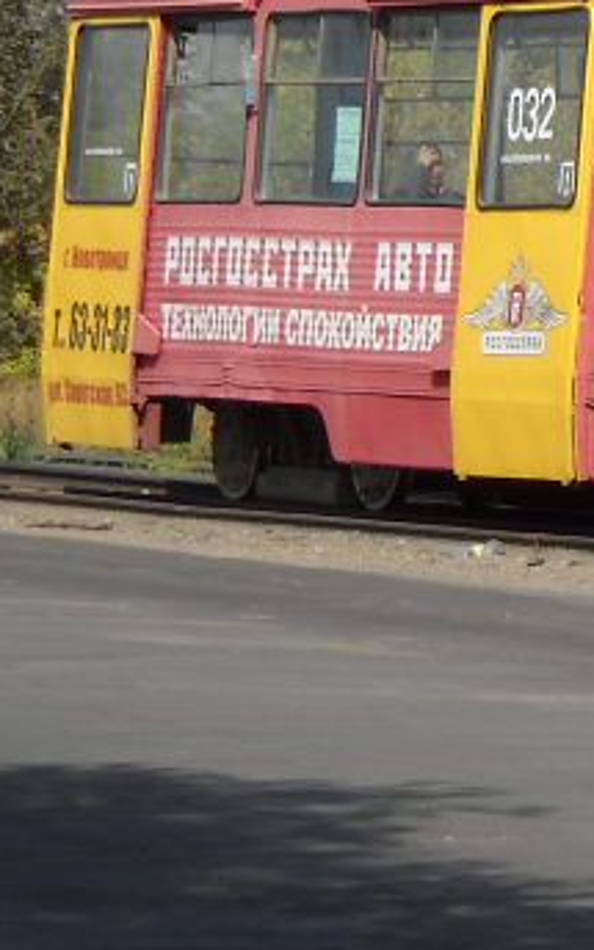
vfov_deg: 6.3
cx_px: 1301
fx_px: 8573
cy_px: 221
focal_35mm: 331
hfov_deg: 3.9
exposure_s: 1/369
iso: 64
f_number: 5.3
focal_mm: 17.48
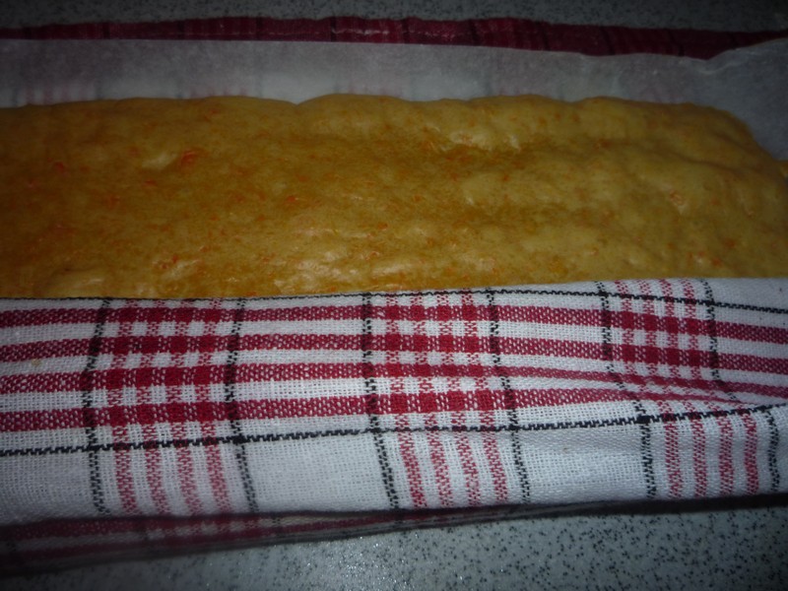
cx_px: 394
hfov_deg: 60.0
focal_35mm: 30
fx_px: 683
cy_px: 296
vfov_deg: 46.8
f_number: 4
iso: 100
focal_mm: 5.2
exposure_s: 1/30
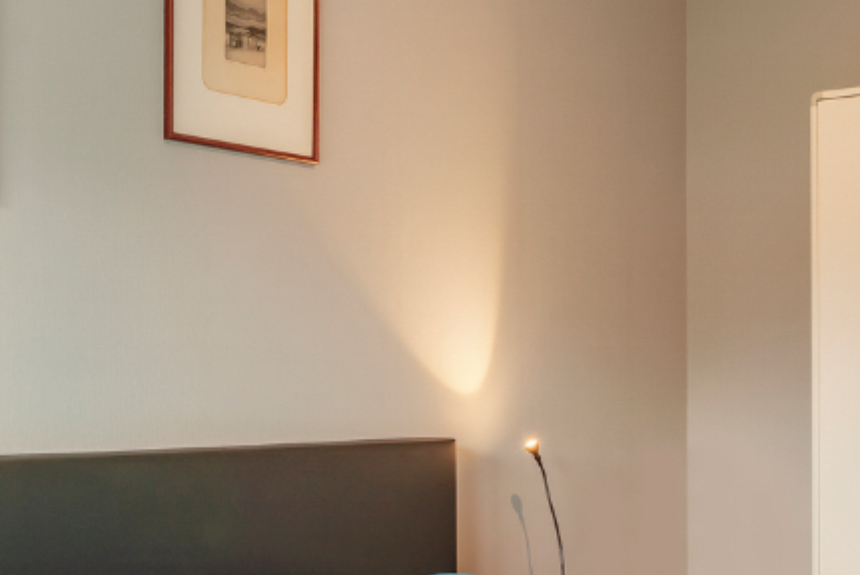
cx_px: 479
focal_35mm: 60
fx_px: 1434
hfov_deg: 33.3
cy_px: 429
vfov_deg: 22.5
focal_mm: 16
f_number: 11
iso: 100
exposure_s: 5
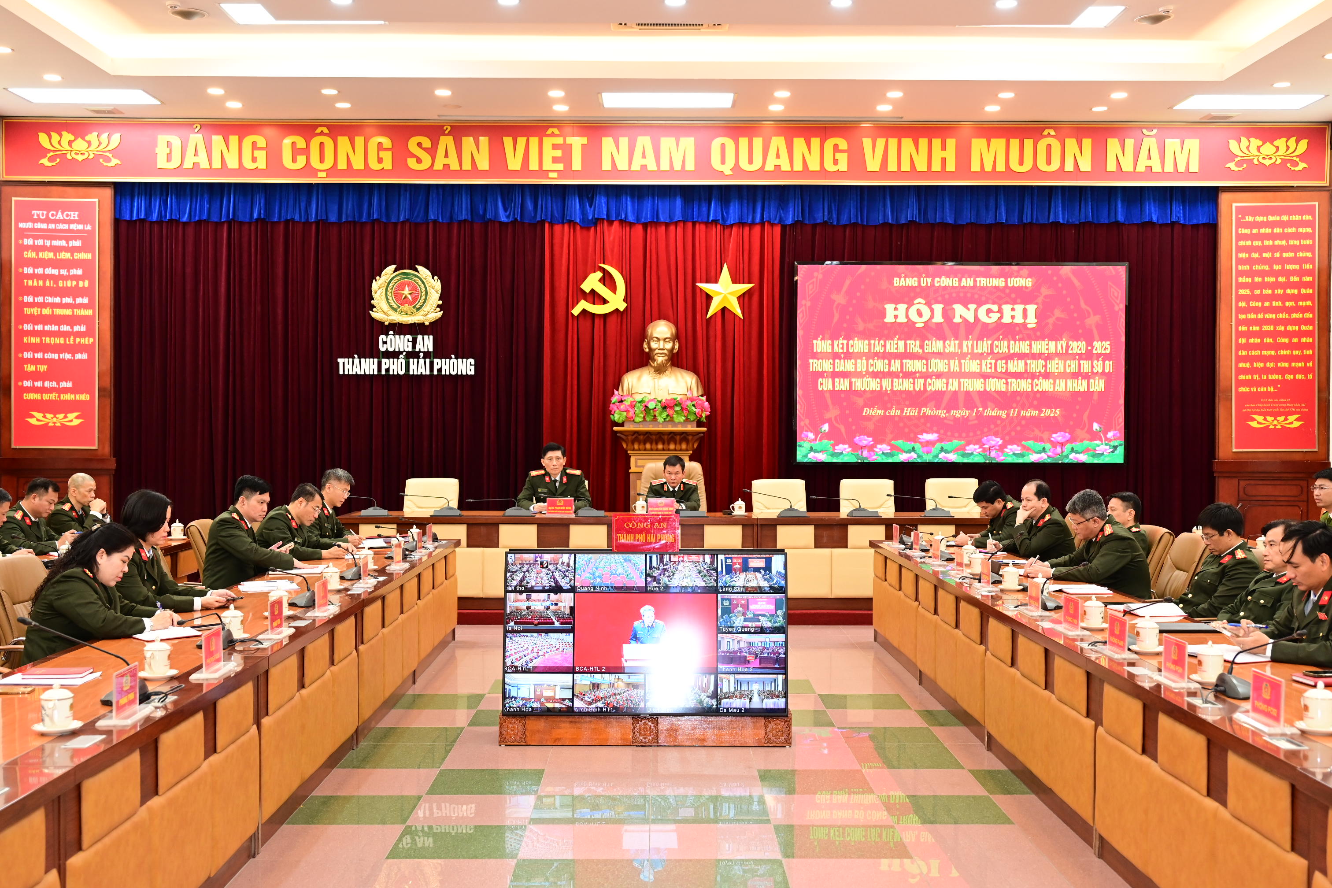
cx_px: 666
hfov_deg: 49.6
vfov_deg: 34.2
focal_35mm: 39
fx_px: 1443
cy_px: 444
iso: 2000
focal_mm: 39
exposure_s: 1/160
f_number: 4
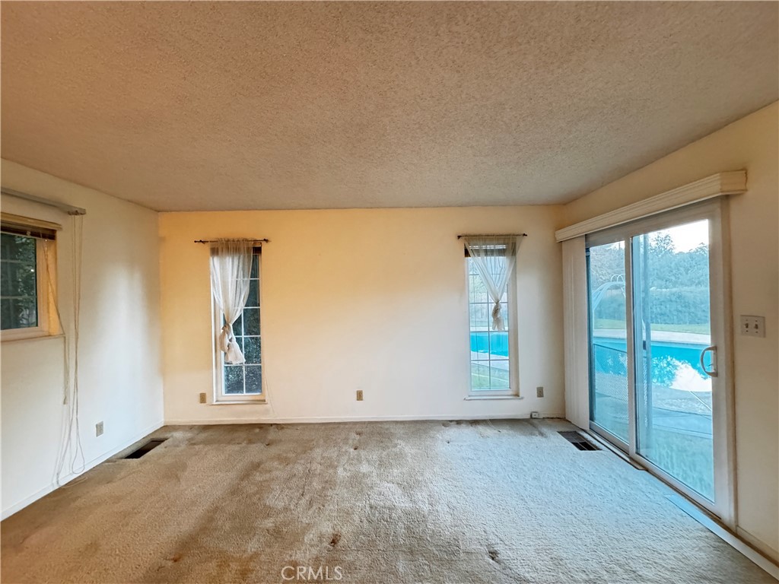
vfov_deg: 85.7
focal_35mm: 14
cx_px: 390
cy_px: 292
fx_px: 315
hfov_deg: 102.1
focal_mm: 2.22
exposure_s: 1/60
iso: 1250
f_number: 2.2
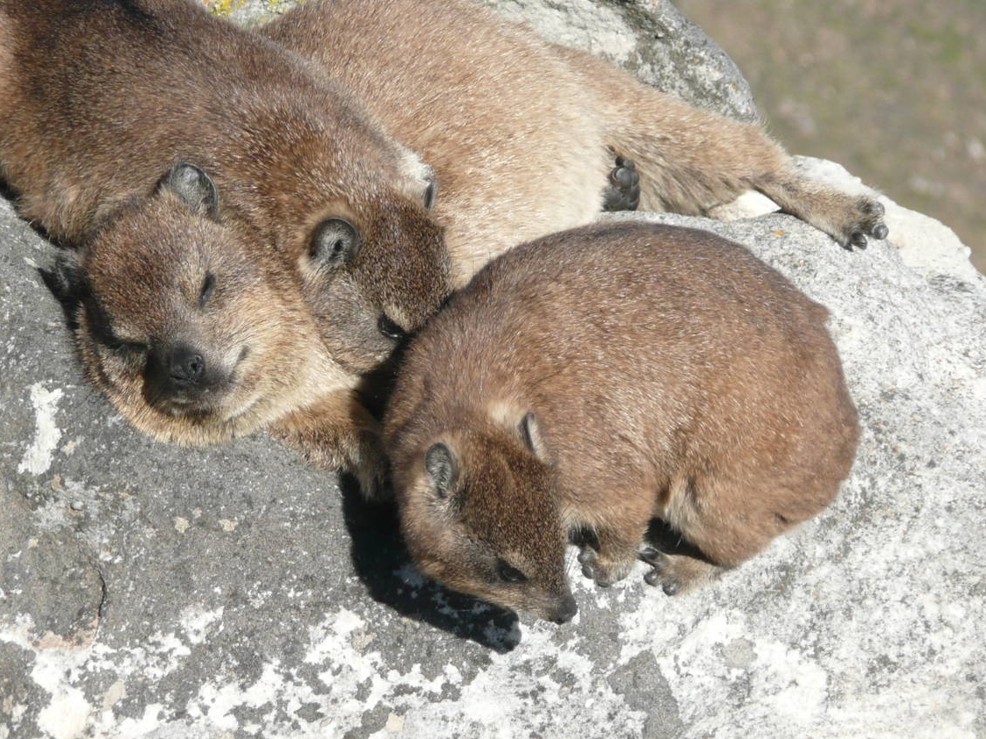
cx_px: 434
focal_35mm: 302
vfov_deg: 4.9
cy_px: 267
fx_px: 8601
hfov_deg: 6.6
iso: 100
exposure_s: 1/400
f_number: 4.8
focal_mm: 34.8
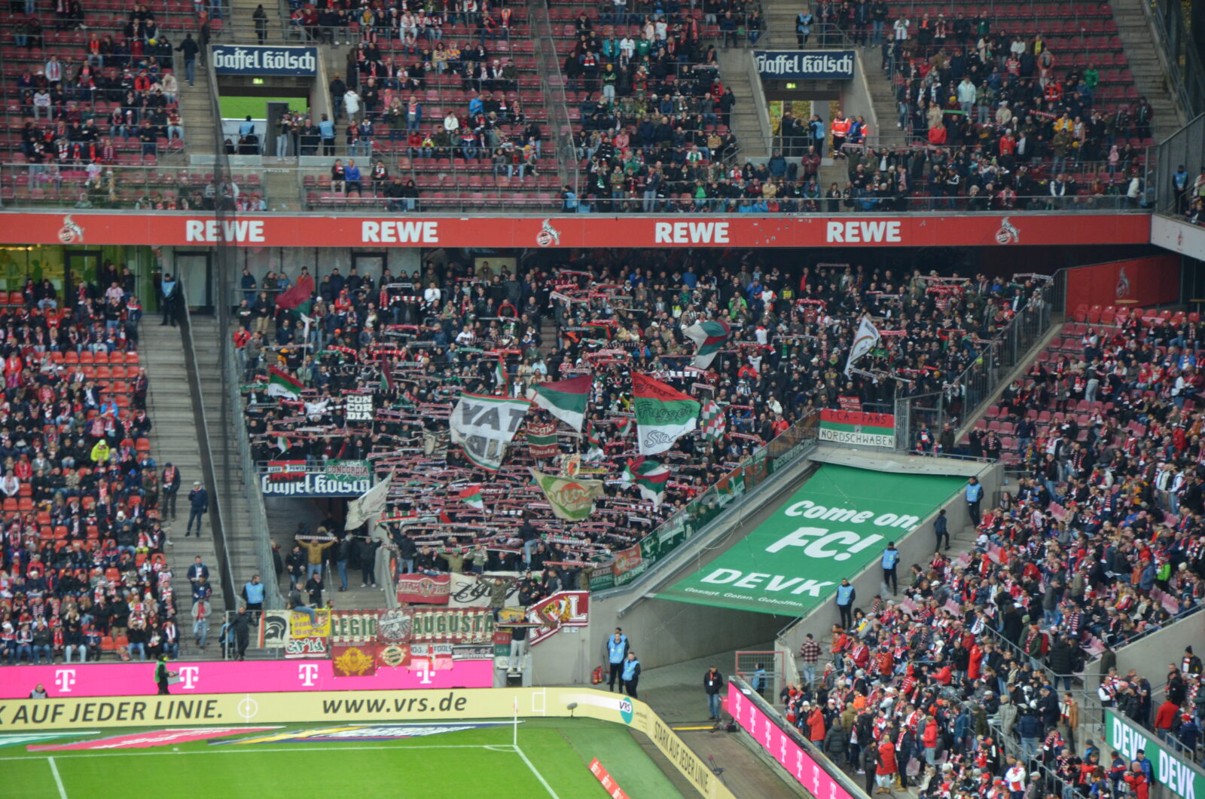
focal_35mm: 158
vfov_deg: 8.7
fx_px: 5261
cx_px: 602
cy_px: 400
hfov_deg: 13.1
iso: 1000
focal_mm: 105
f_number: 5.6
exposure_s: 1/125
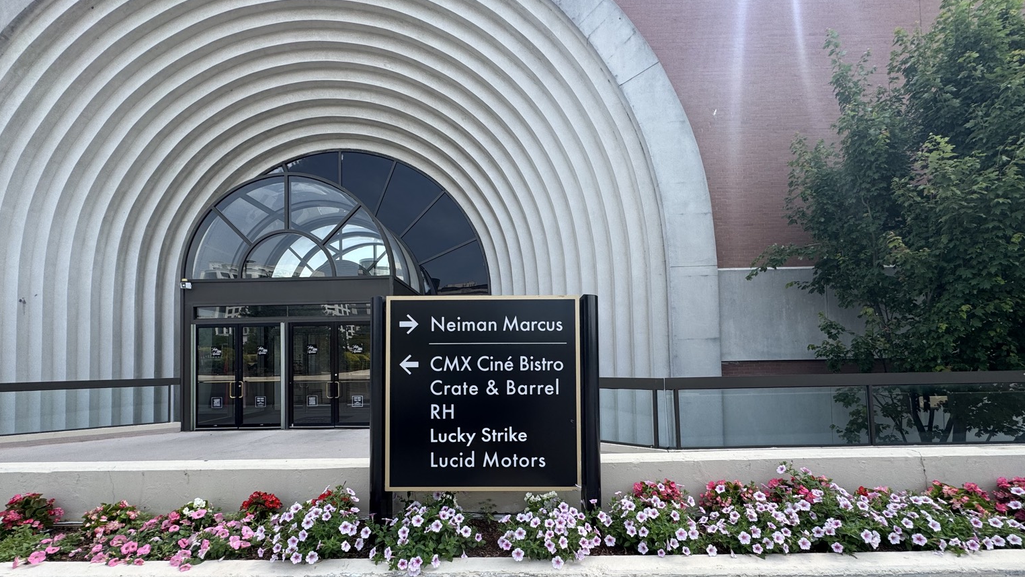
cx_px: 512
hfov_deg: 99.4
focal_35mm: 16
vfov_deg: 66.4
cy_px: 348
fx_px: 435
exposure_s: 1/552
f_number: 2.2
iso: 40
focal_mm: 2.22
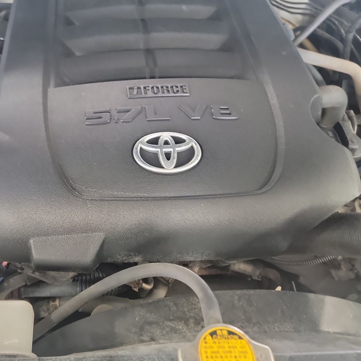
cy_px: 166
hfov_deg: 46.4
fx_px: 401
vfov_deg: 48.4
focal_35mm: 34
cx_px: 82
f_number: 1.8
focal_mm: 6.7
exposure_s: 1/19
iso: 767
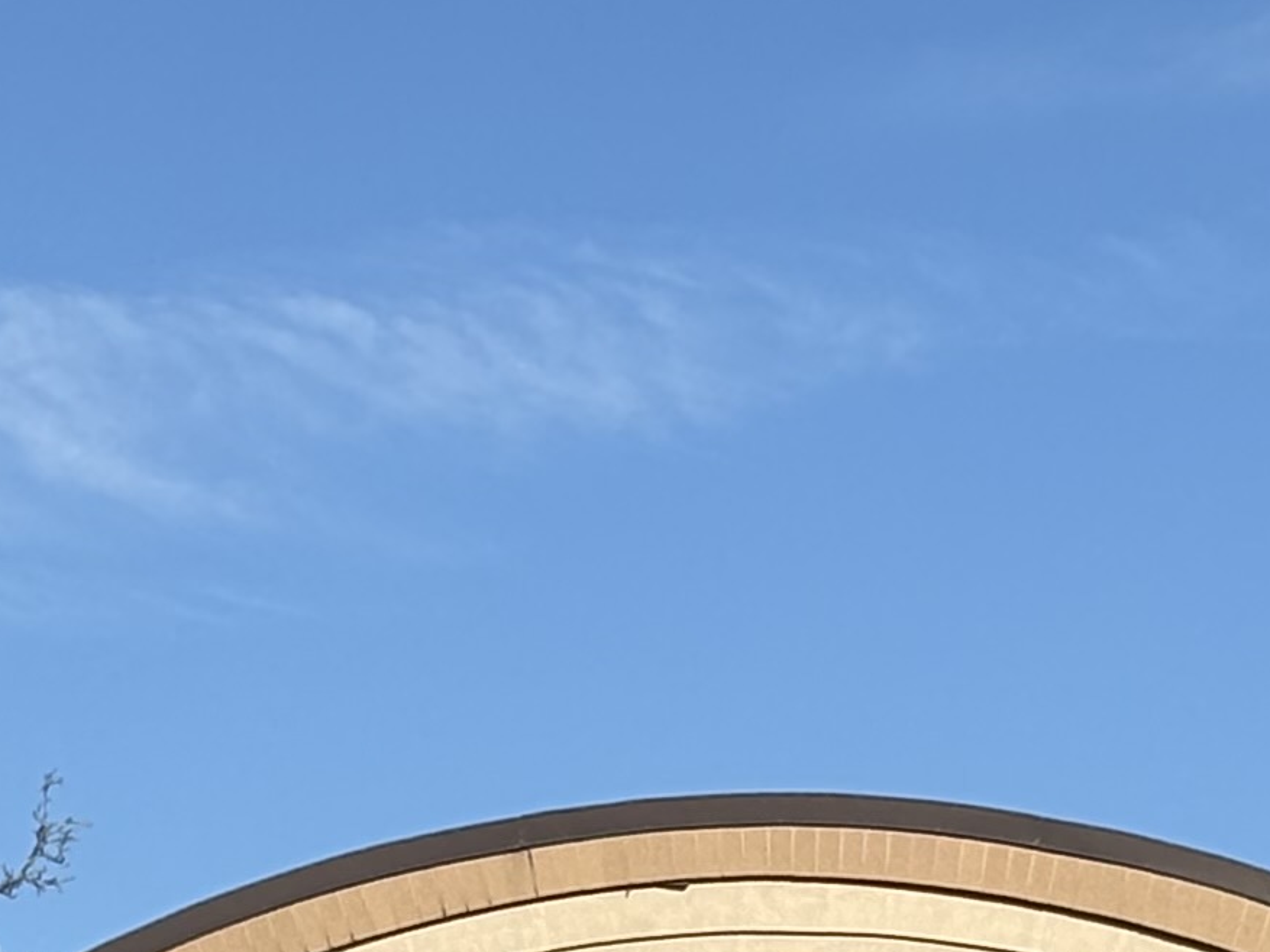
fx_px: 8770
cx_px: 1056
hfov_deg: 8.3
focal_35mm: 239
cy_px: 1240
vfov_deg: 6.2
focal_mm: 5.96
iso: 32
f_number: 1.6
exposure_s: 1/4065
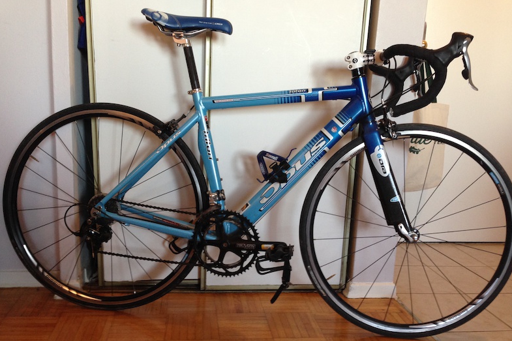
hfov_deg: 54.4
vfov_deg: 37.8
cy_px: 192
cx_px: 256
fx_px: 498
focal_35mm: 35
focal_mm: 4.12
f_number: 2.4
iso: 100
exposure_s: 1/20
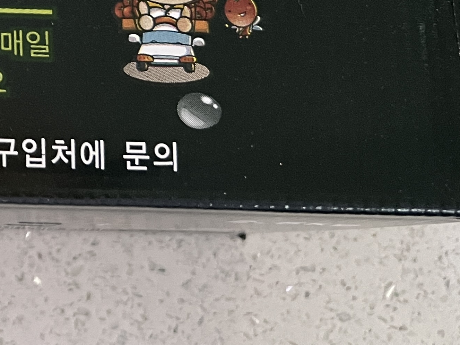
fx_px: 1050
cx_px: -192
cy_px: -88
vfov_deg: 17.6
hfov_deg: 21.5
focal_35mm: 79
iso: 500
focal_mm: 5.7
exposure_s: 1/57
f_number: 1.5
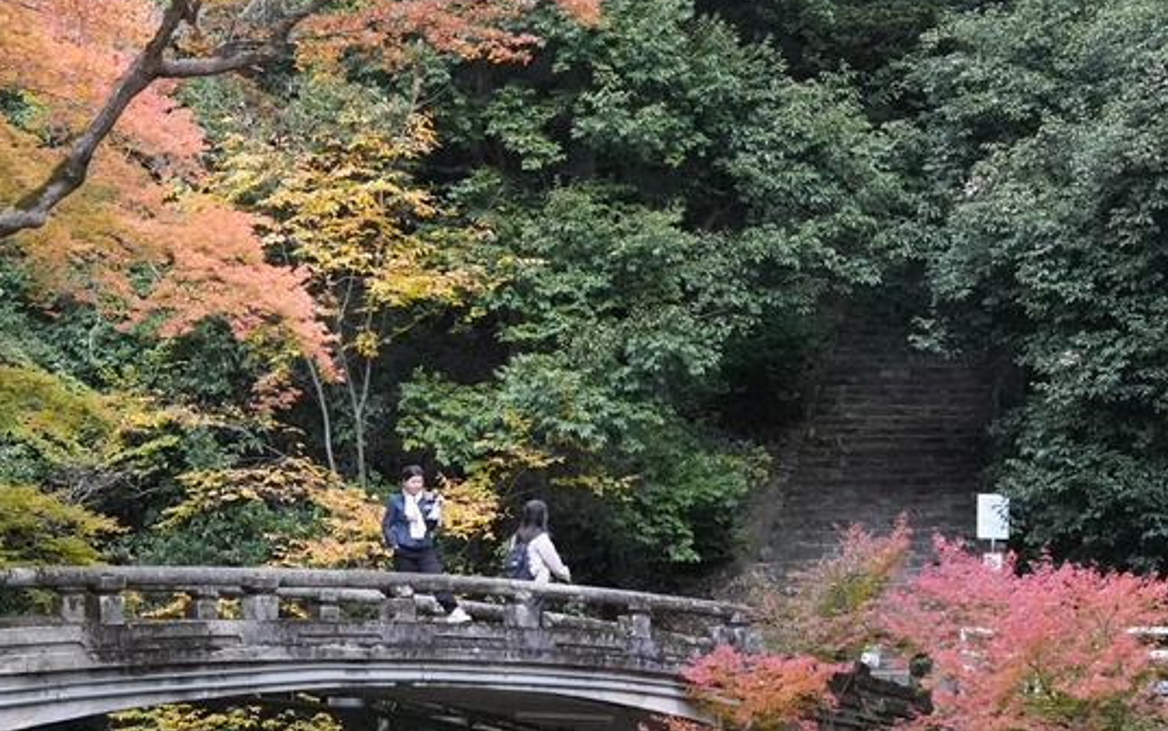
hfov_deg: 29.2
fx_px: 2229
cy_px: 246
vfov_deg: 18.6
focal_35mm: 70
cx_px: 430
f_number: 8
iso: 5000
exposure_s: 1/640
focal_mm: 24
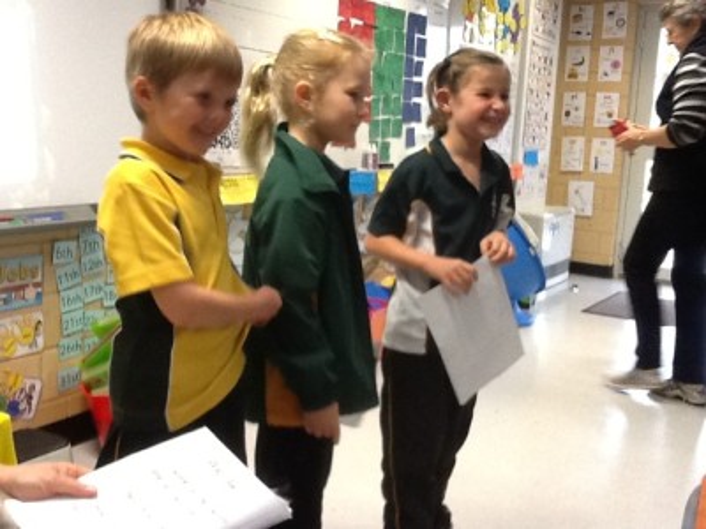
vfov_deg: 32.9
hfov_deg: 42.9
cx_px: 353
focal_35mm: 44
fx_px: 897
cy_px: 264
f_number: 2.4
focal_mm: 2.03
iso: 160
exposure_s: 1/30
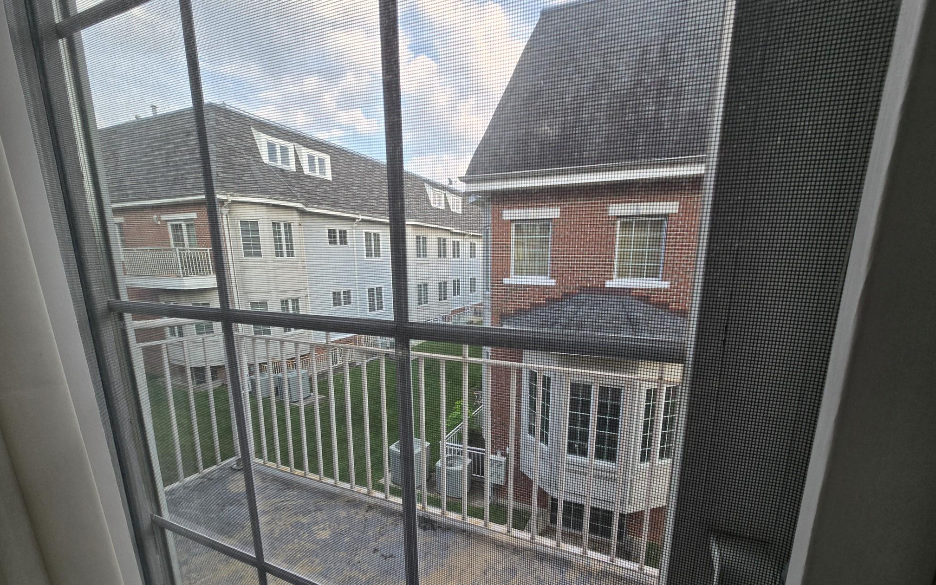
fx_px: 357
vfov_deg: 78.0
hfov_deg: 105.3
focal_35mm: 14
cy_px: 342
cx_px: 473
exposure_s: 1/200
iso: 50
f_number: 2.2
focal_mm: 2.2
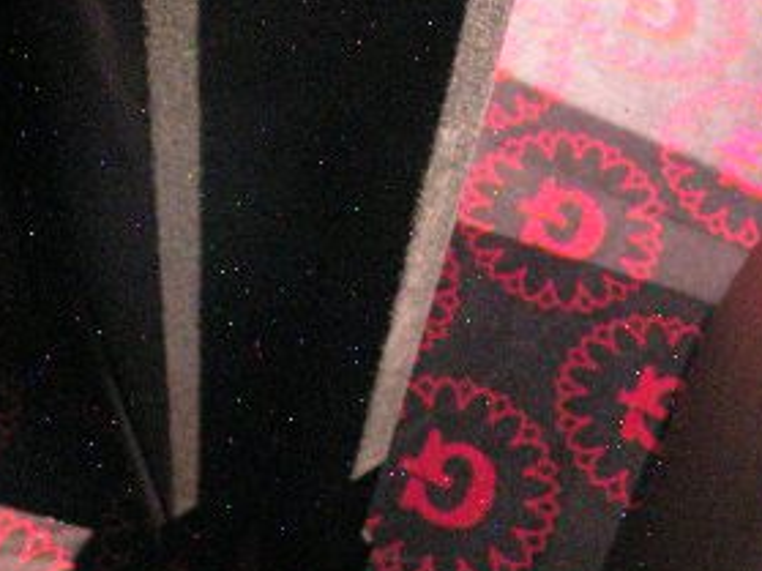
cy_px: 148
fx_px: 1342
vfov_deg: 23.8
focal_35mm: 61
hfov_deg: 31.1
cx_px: 188
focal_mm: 9.7
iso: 400
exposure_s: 8
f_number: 3.1
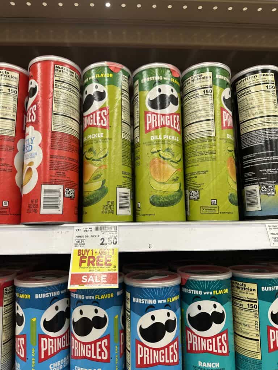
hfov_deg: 56.8
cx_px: 139
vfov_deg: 71.6
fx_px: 257
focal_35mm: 24
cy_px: 185
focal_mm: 6.86
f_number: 1.78
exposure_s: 1/62
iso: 125
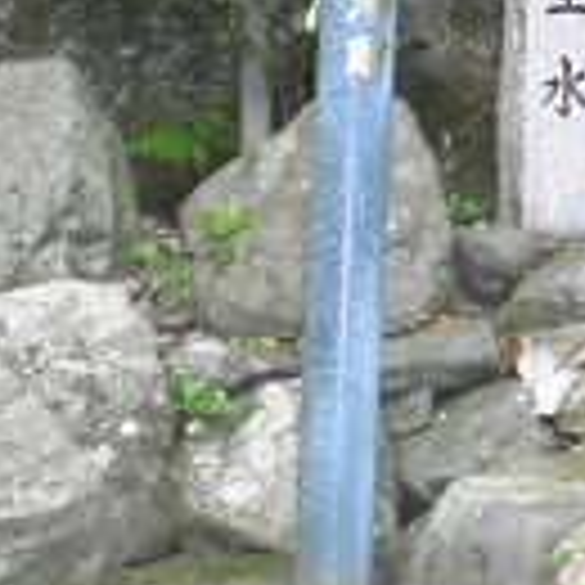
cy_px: 4
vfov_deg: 16.6
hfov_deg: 15.9
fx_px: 1969
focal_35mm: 103
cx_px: 806
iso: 400
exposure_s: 1/60
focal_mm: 6.9
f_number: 3.9
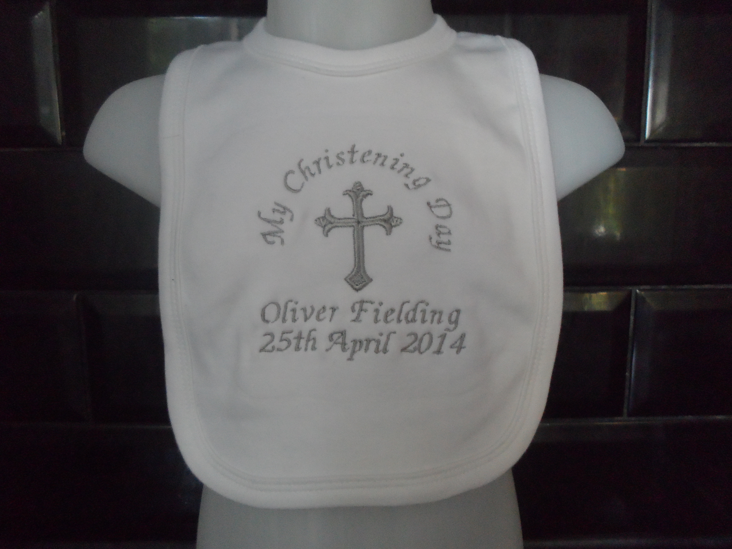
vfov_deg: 54.9
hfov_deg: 69.4
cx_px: 366
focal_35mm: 25
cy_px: 274
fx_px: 529
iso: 400
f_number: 2.5
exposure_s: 1/20
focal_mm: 4.5
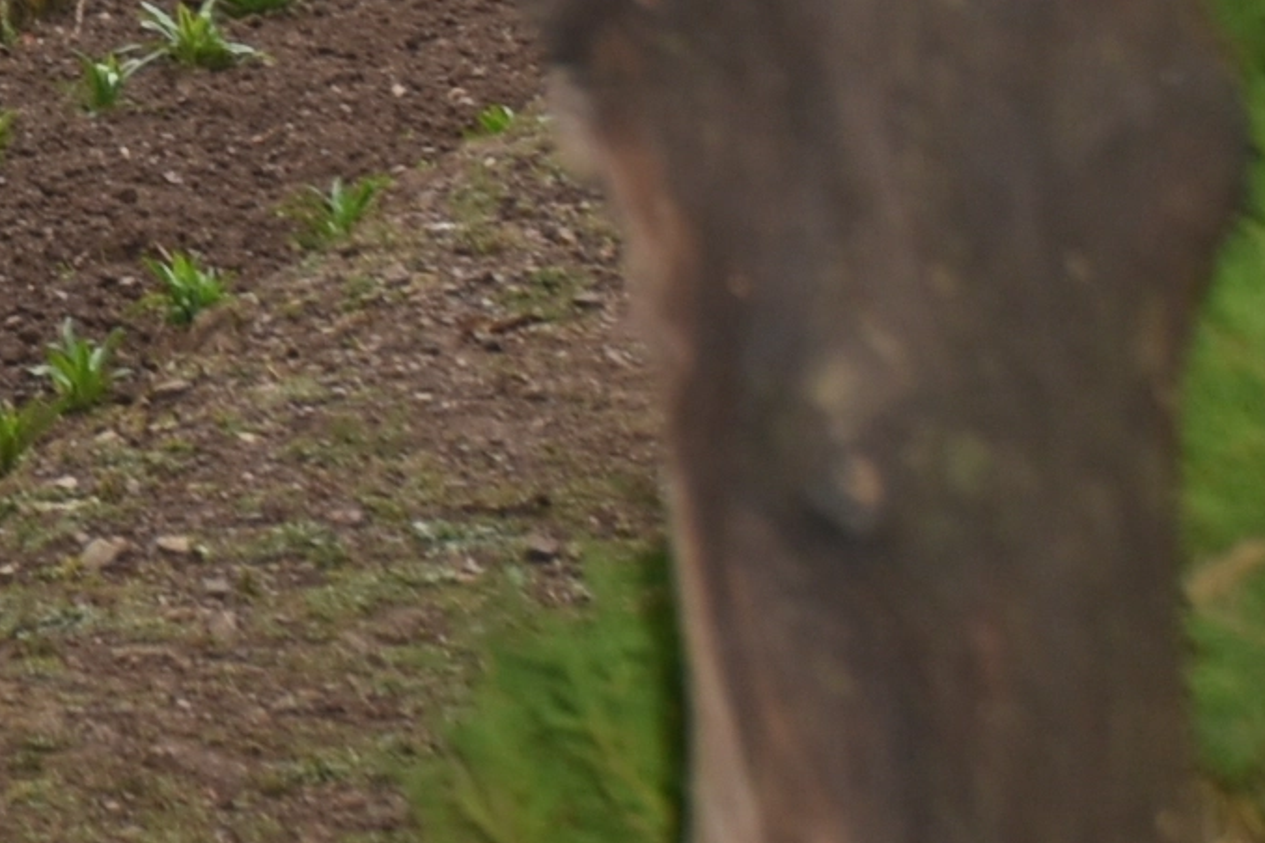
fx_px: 6992
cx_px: -2142
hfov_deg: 8.9
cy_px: -1099
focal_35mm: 199
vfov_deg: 6.6
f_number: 3.5
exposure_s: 1/250
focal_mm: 20
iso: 160
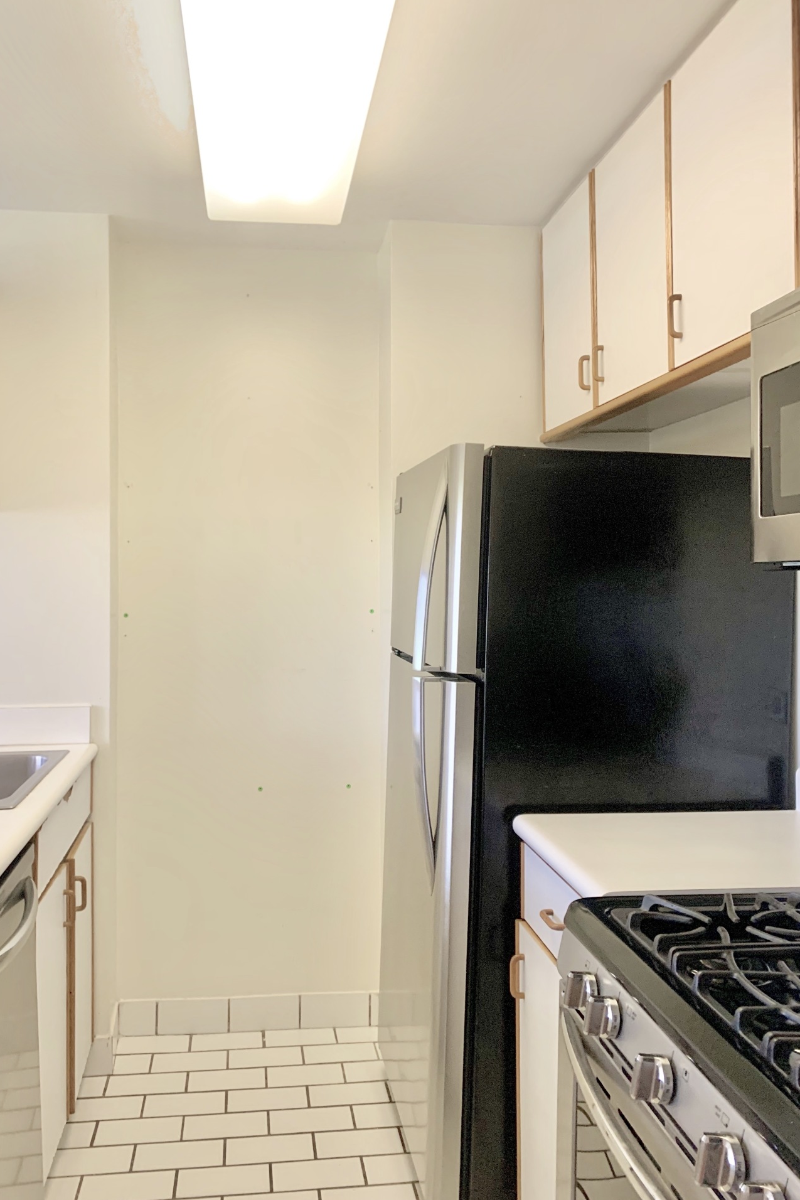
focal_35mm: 28
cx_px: 347
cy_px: 586
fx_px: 933
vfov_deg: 65.5
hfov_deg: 46.3
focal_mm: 4.25
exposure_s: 1/60
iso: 160
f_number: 1.8
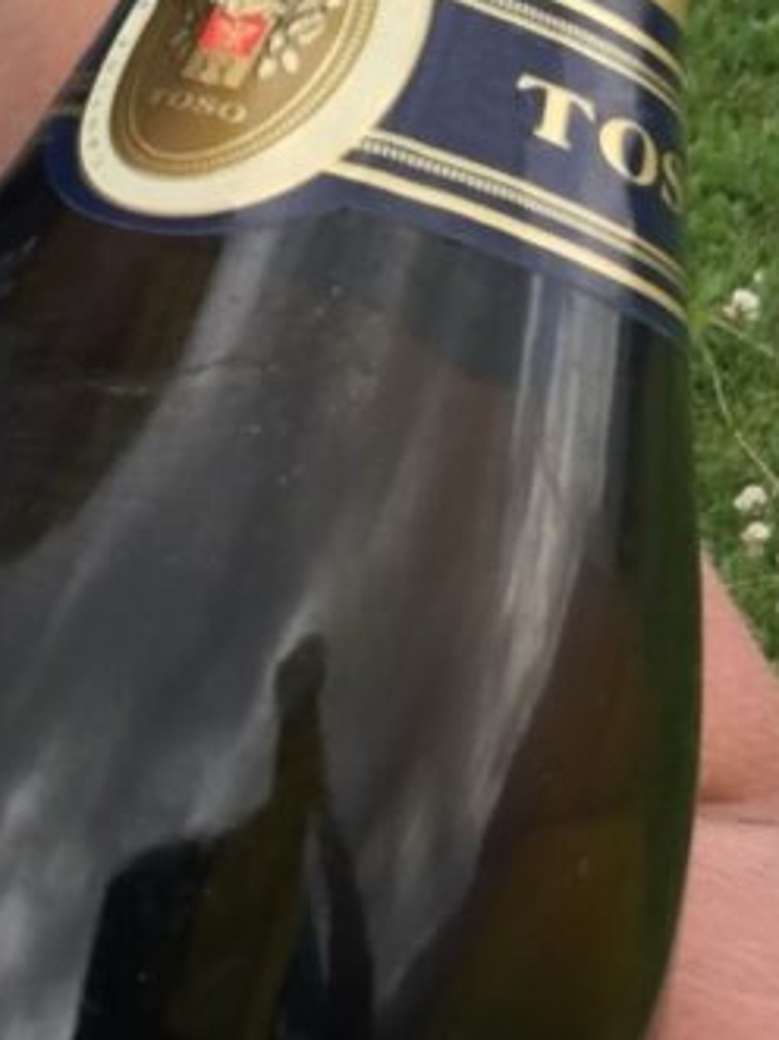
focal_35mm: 96
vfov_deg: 19.7
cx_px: 160
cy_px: -66
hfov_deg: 15.3
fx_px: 2882
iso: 32
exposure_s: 1/413
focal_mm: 2.65
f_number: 2.2
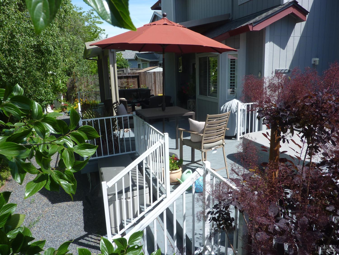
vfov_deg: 54.9
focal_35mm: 25
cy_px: 128
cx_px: 170
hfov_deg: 69.4
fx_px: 245
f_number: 4
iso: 80
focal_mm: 4.1
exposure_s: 1/400
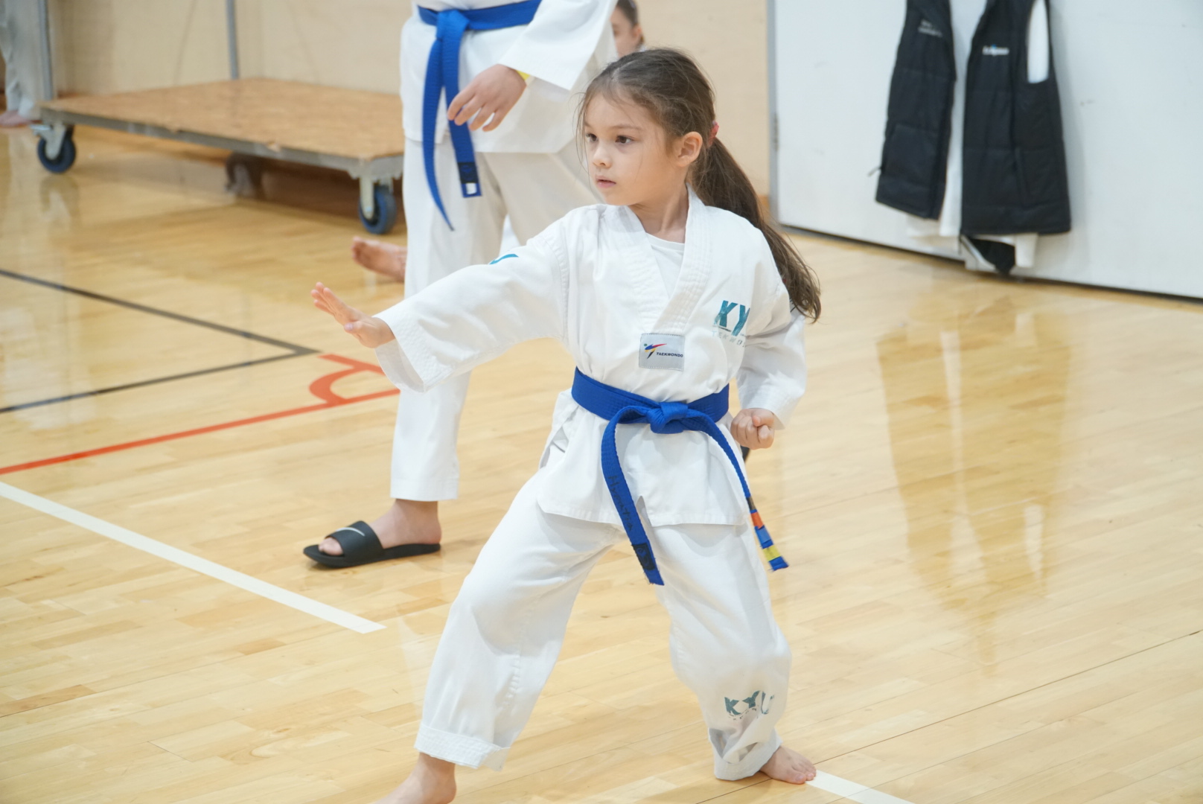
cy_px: 402
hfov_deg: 26.5
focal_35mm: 76
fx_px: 2558
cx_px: 602
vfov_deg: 17.9
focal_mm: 51
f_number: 4
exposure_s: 1/200
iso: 1600
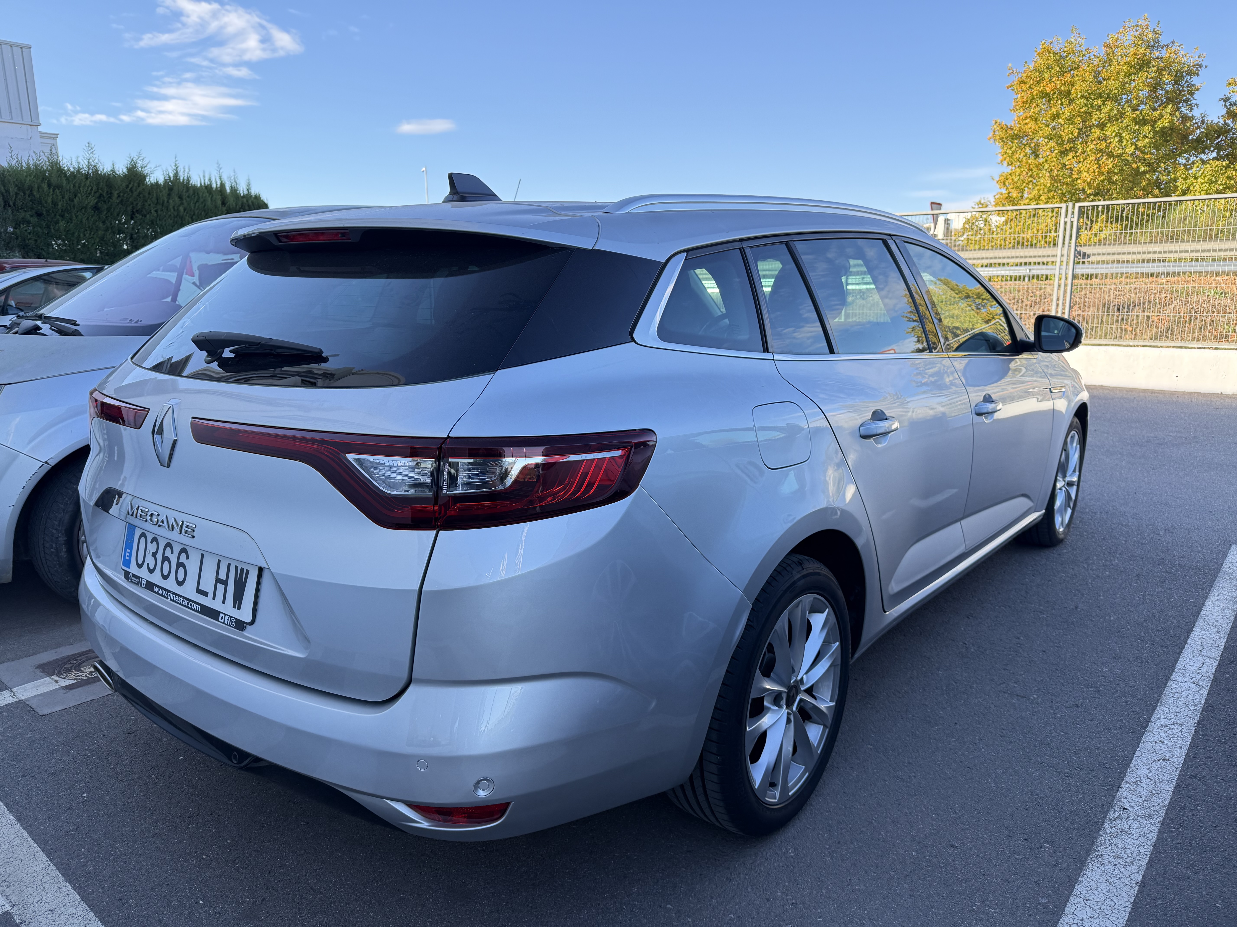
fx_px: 858
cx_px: 618
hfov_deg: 71.6
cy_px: 464
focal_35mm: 24
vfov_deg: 56.8
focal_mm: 6.76
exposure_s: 1/722
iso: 100
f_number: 1.78
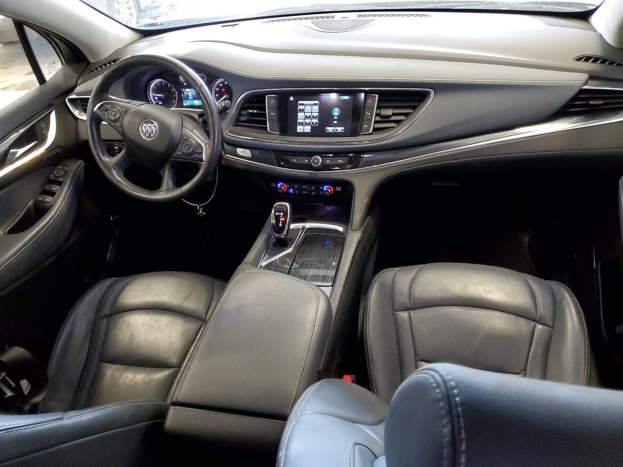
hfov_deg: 67.3
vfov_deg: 53.1
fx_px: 468
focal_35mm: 26
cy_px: 234
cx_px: 312
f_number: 1.5
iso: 243
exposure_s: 1/60.2
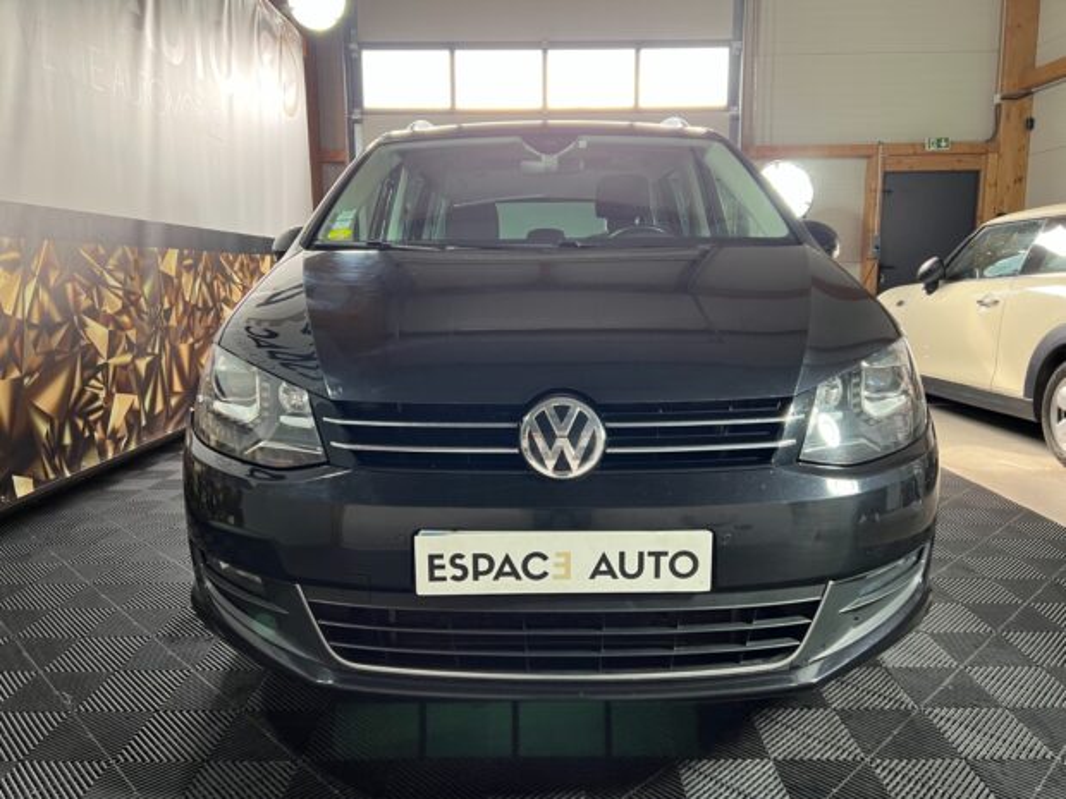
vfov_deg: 53.1
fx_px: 801
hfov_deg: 67.3
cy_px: 400
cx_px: 533
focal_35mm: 26
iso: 160
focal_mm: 5.7
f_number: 1.5
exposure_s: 1/50
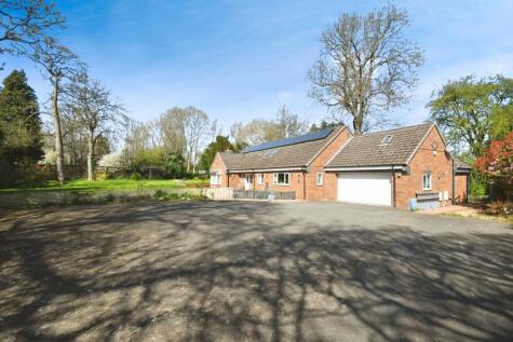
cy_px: 171
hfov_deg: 100.4
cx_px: 256
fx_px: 214
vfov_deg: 77.4
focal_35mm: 15
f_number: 8
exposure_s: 1/1000
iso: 400
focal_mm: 10
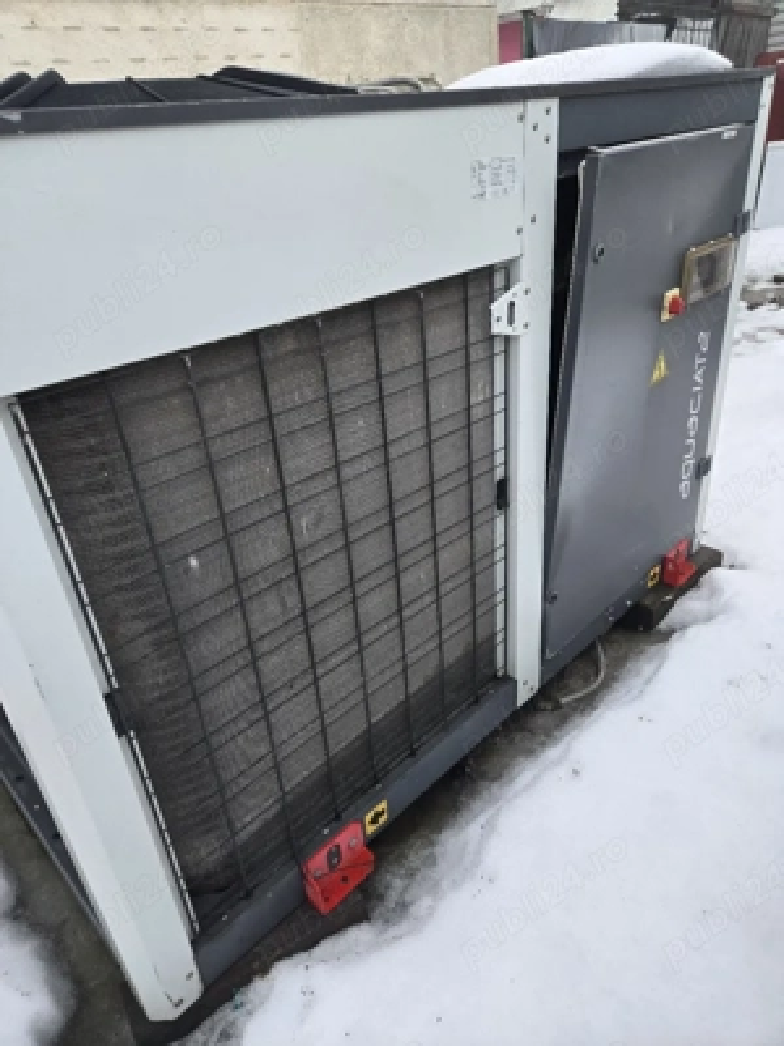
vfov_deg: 73.9
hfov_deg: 58.9
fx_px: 695
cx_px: 392
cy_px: 523
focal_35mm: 23
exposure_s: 1/1429
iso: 80
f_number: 1.8
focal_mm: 5.4
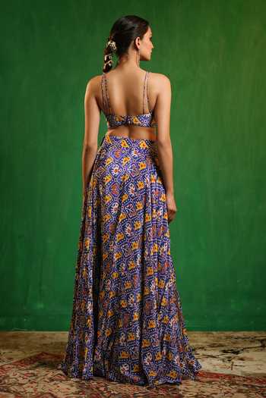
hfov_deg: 27.0
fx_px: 554
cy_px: 199
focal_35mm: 50
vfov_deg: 39.6
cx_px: 133
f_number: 2.8
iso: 400
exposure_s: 1/160
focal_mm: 50
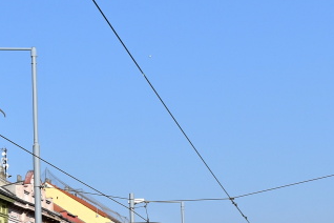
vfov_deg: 10.6
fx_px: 1169
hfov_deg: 15.9
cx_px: -23
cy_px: 291
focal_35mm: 126
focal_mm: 26
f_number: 10
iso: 200
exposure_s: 1/400
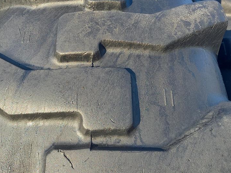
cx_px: 89
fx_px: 280
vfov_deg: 33.9
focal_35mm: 42
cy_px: 50
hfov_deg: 44.5
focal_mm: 4.65
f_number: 1.8
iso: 50
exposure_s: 1/156
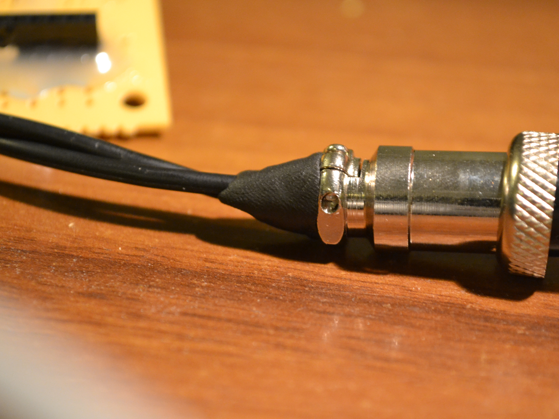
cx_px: 306
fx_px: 1446
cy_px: 209
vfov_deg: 16.5
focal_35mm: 90
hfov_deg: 21.9
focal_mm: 55
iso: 2200
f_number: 5.6
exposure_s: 1/15
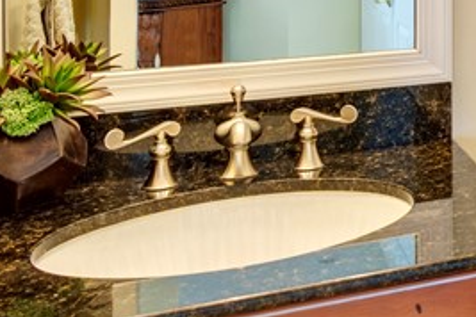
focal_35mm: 67
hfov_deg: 23.1
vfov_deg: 19.0
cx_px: 747
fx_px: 886
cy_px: -82
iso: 320
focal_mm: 11
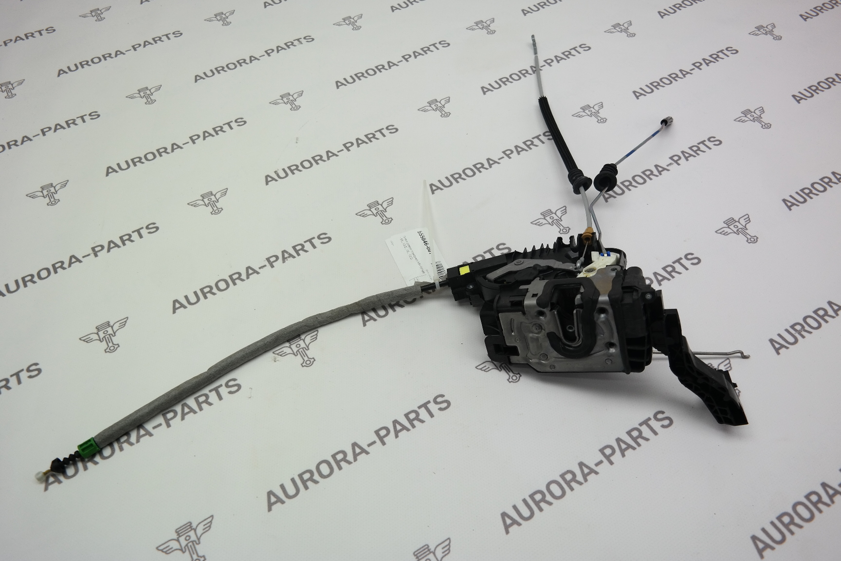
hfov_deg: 67.4
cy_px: 280
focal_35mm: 27
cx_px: 420
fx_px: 631
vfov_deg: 47.9
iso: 100
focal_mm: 18
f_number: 4
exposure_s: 1/100
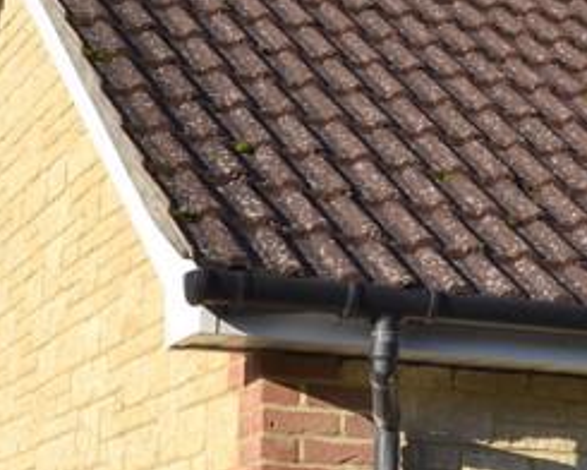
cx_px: 707
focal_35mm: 141
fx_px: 2450
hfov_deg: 13.3
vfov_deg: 10.8
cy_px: 541
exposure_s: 1/200
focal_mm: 24
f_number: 7.1
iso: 100
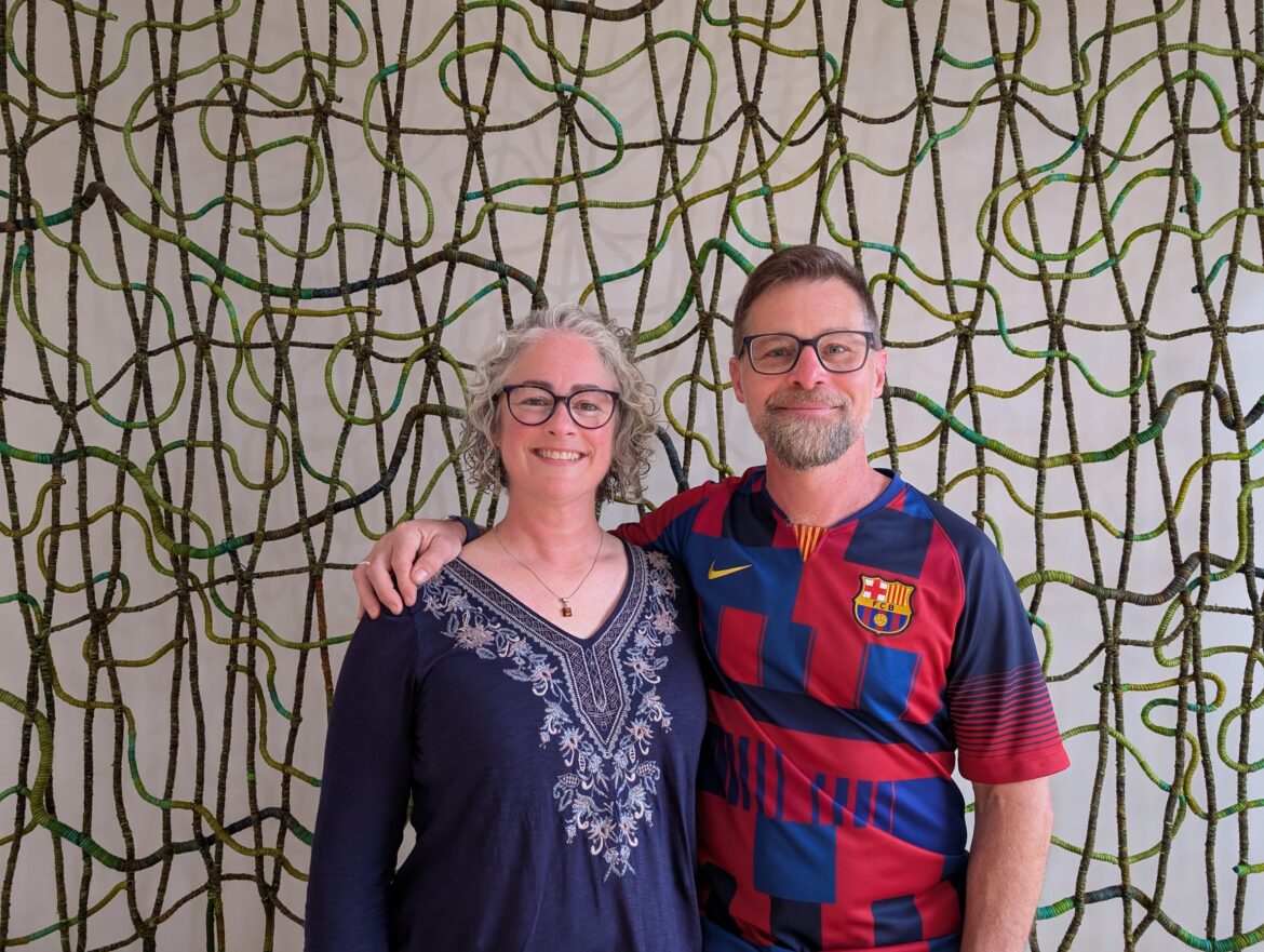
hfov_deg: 71.5
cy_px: 476
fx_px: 878
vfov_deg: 56.9
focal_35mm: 24
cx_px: 632
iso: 131
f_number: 1.68
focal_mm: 6.9
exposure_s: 1/334
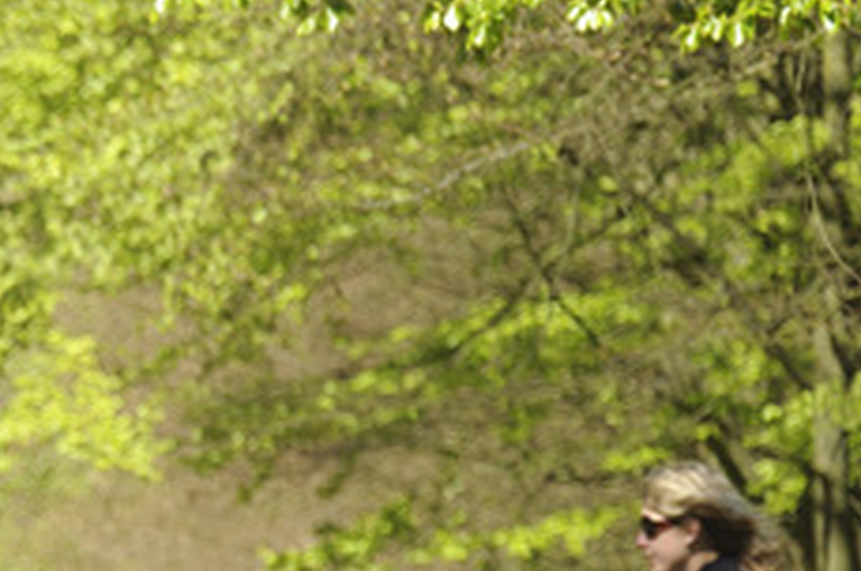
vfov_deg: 1.1
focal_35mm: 1209
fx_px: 28874
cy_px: 355
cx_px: -305
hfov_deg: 1.7
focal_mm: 270
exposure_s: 1/500
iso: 320
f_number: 5.6
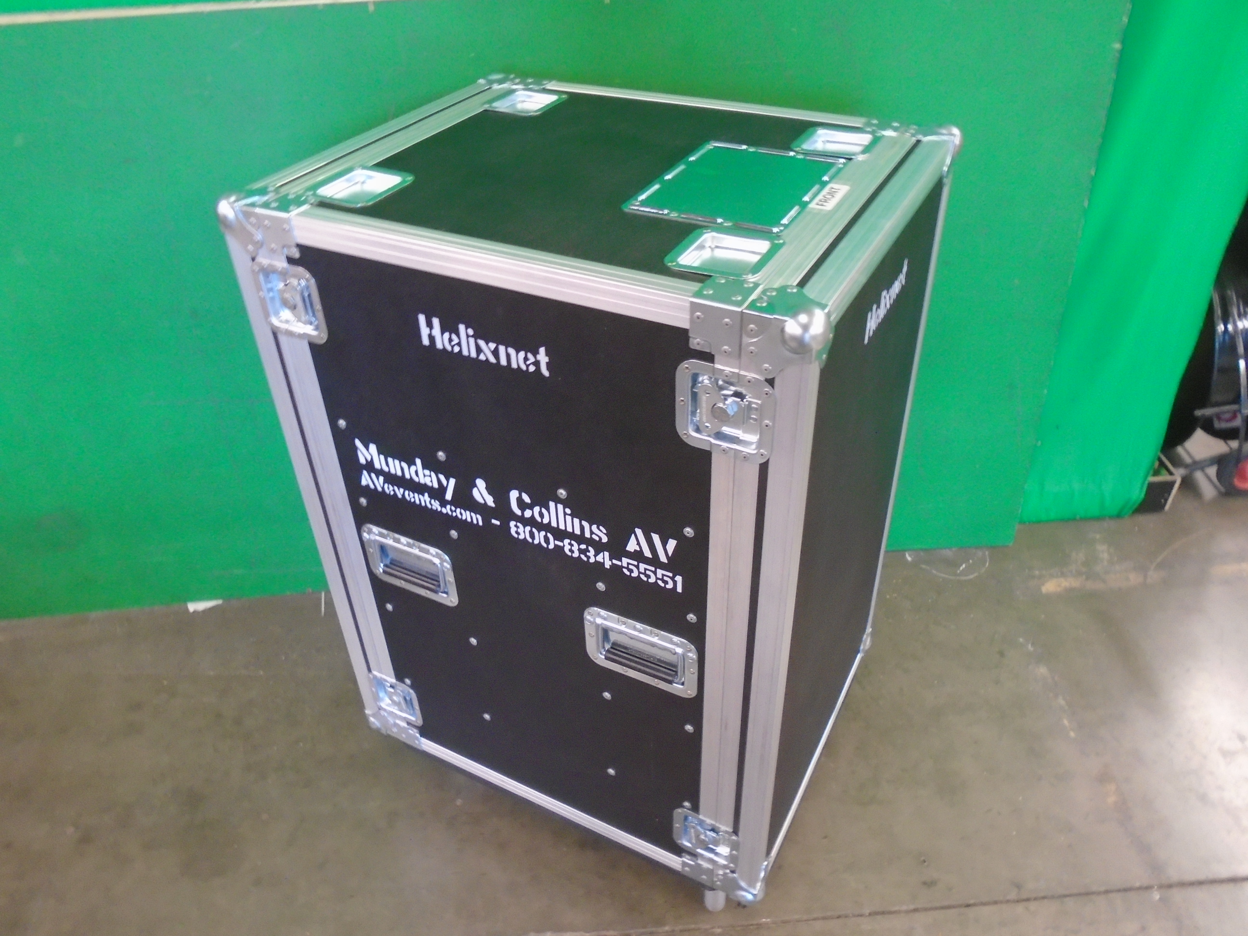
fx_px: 937
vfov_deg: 53.1
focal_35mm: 26
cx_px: 624
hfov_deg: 67.3
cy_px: 468
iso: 400
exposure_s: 1/8
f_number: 3.2
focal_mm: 4.6
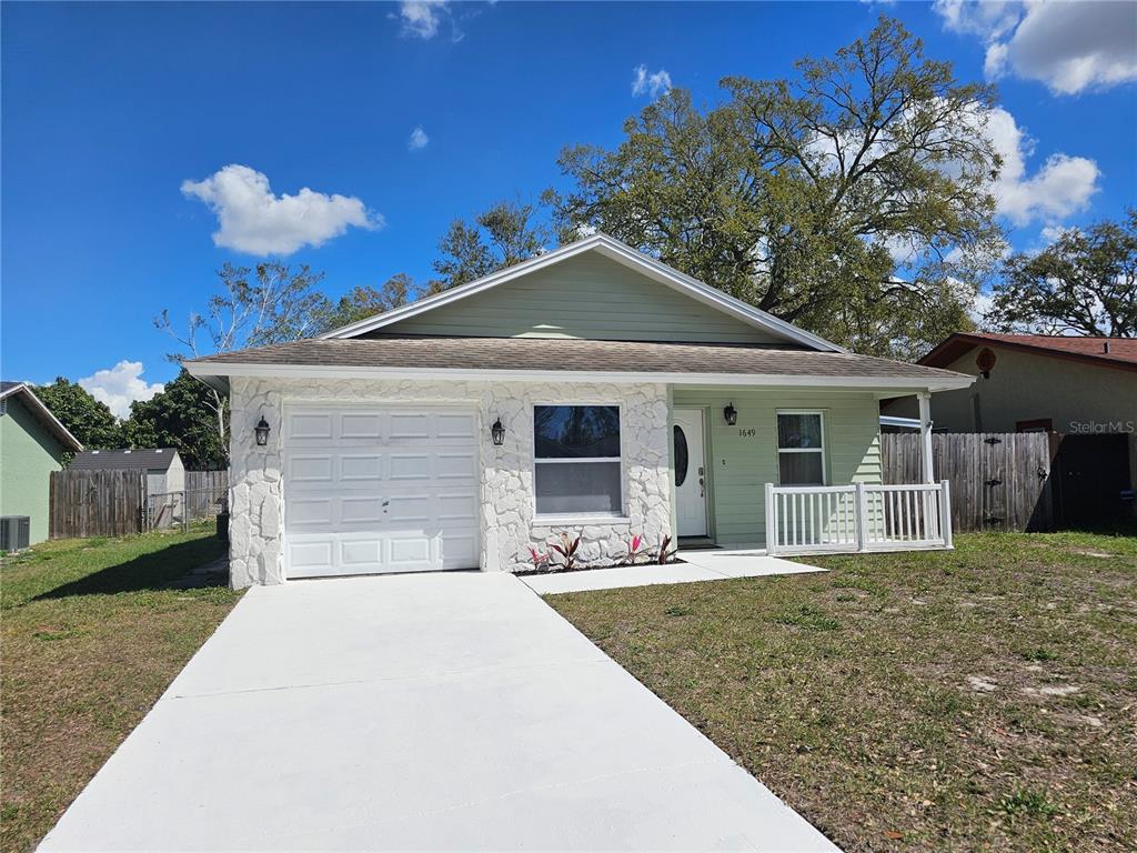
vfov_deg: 58.9
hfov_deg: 73.9
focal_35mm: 23
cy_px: 426
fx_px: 755
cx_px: 568
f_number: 1.7
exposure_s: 1/2105
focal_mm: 6.3
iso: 10
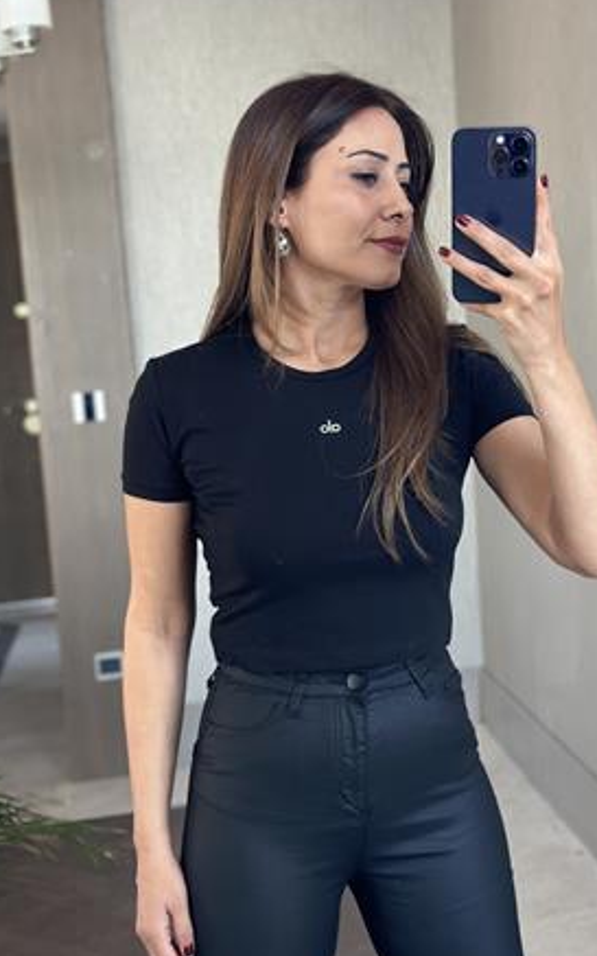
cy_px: 523
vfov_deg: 34.5
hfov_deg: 21.9
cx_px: 370
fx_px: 1536
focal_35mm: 59
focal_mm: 6.86
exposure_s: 1/60
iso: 125
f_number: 1.78
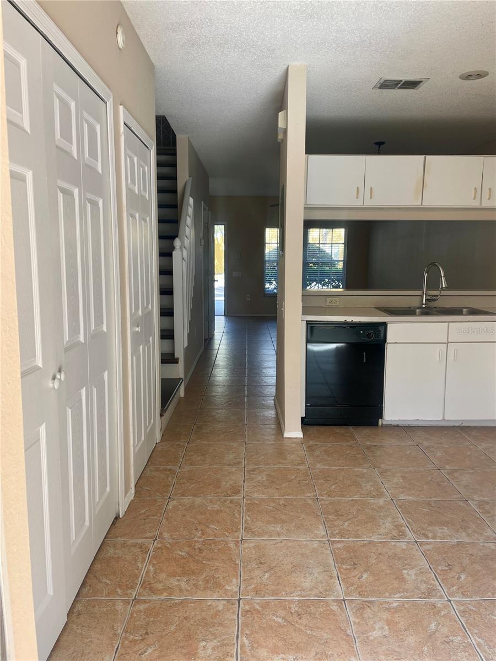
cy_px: 330
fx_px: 497
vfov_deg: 67.3
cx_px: 248
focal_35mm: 26
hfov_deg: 53.1
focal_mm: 4.2
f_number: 1.6
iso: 32
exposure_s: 1/121
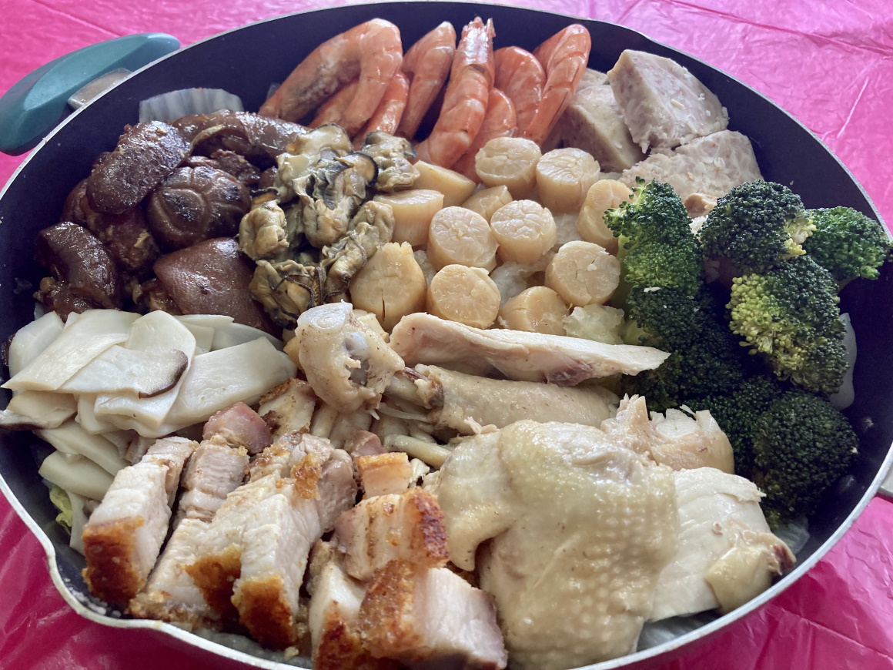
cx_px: 446
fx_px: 722
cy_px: 335
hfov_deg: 63.4
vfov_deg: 49.7
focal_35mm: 28
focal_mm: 3.99
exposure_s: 1/50
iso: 160
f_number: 1.8
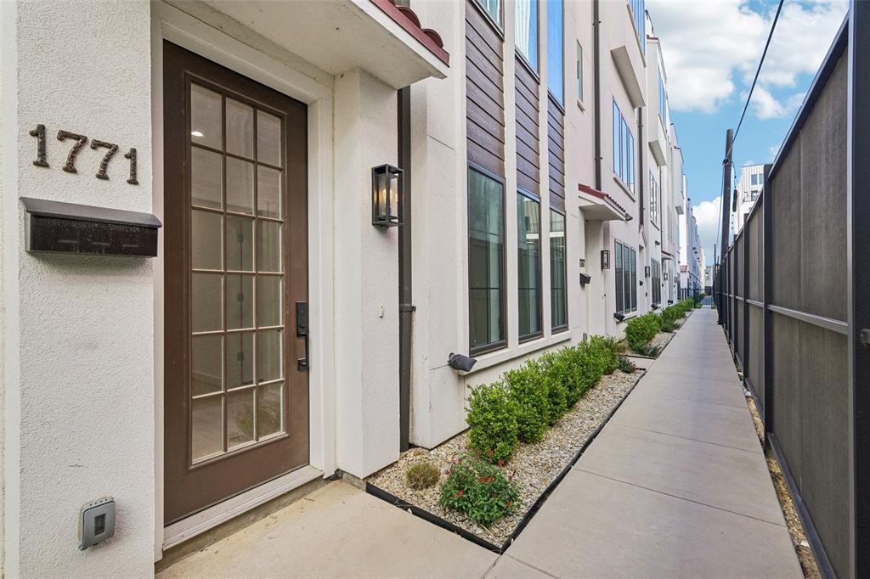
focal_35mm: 16
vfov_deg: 73.7
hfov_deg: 96.8
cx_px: 435
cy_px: 290
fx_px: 387
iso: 400
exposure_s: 1/250
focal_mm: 16
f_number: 8
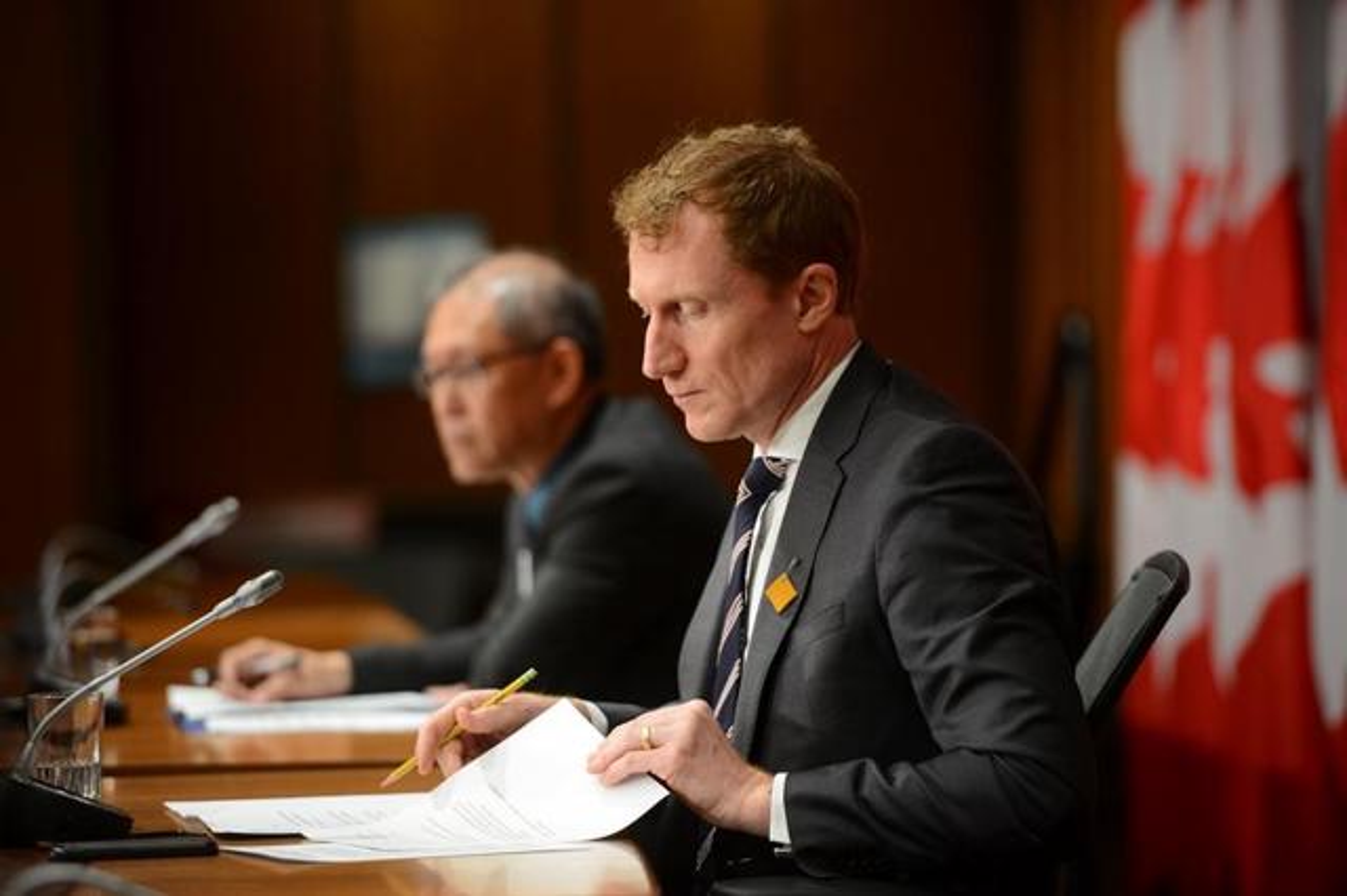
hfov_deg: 10.3
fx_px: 7479
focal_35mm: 200
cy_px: 448
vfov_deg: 6.9
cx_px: 674
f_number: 2.8
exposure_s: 1/250
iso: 1600
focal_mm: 200
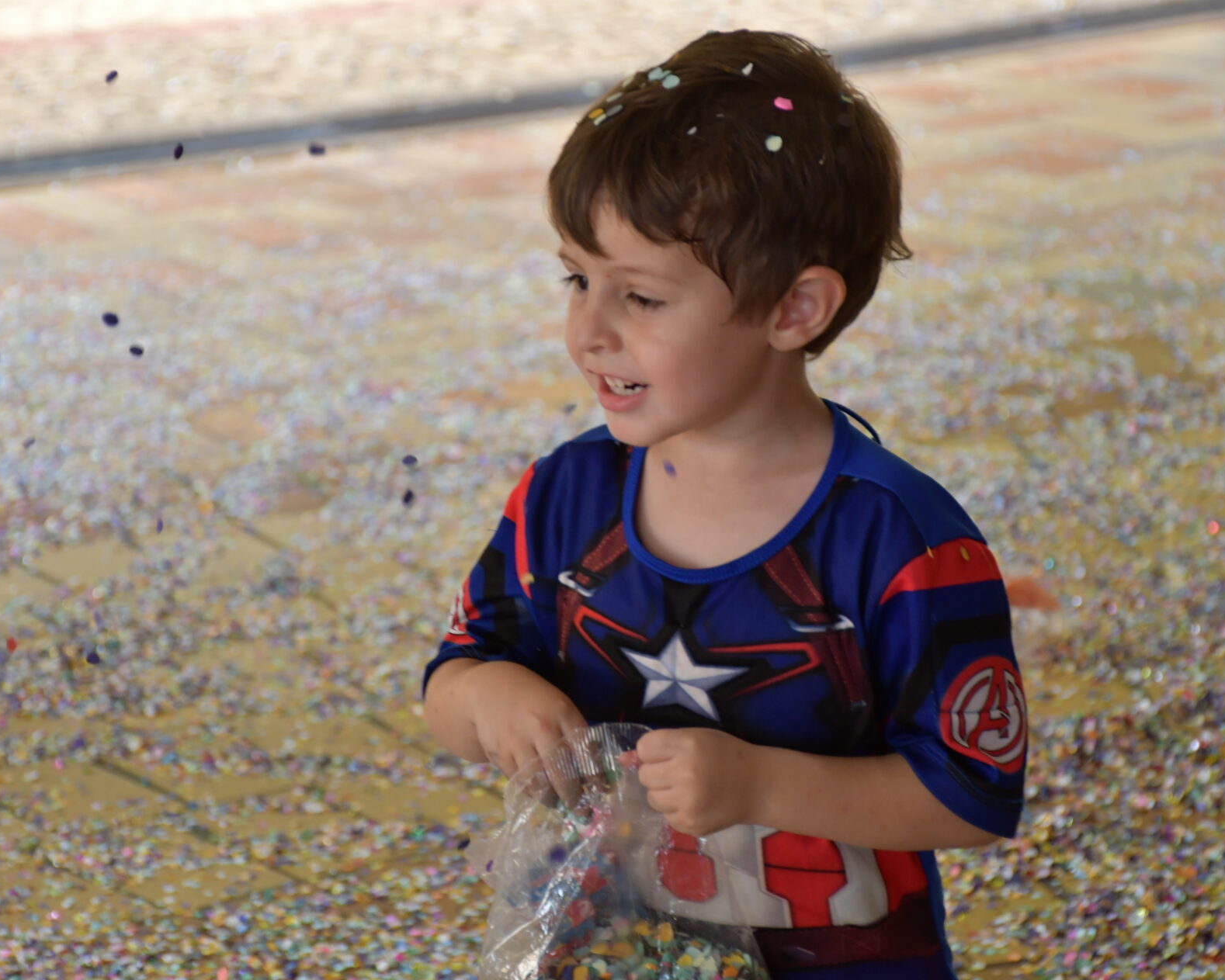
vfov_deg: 11.3
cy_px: 490
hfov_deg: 14.1
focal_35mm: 137
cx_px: 614
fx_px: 4968
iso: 1250
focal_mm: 80
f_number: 5.3
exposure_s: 1/250
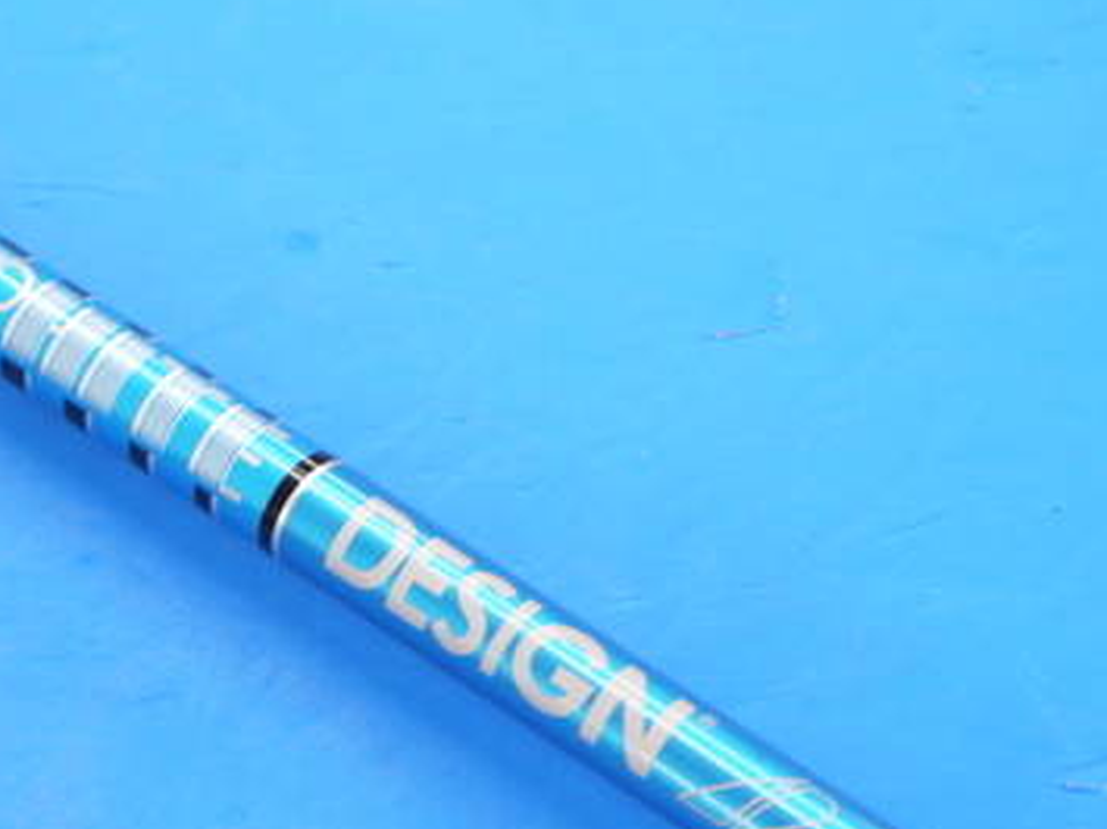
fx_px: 4858
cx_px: 466
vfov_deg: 9.7
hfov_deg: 13.0
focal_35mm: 152
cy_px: 526
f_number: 5.6
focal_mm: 42
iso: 640
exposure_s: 1/80
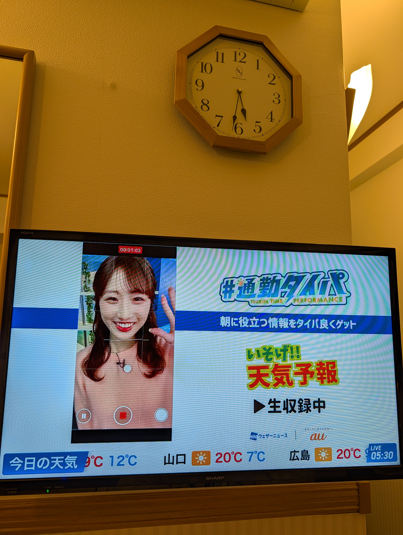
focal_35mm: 24
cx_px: 202
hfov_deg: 56.9
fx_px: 372
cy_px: 268
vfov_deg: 71.5
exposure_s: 1/100
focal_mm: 6.9
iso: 78
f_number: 1.68
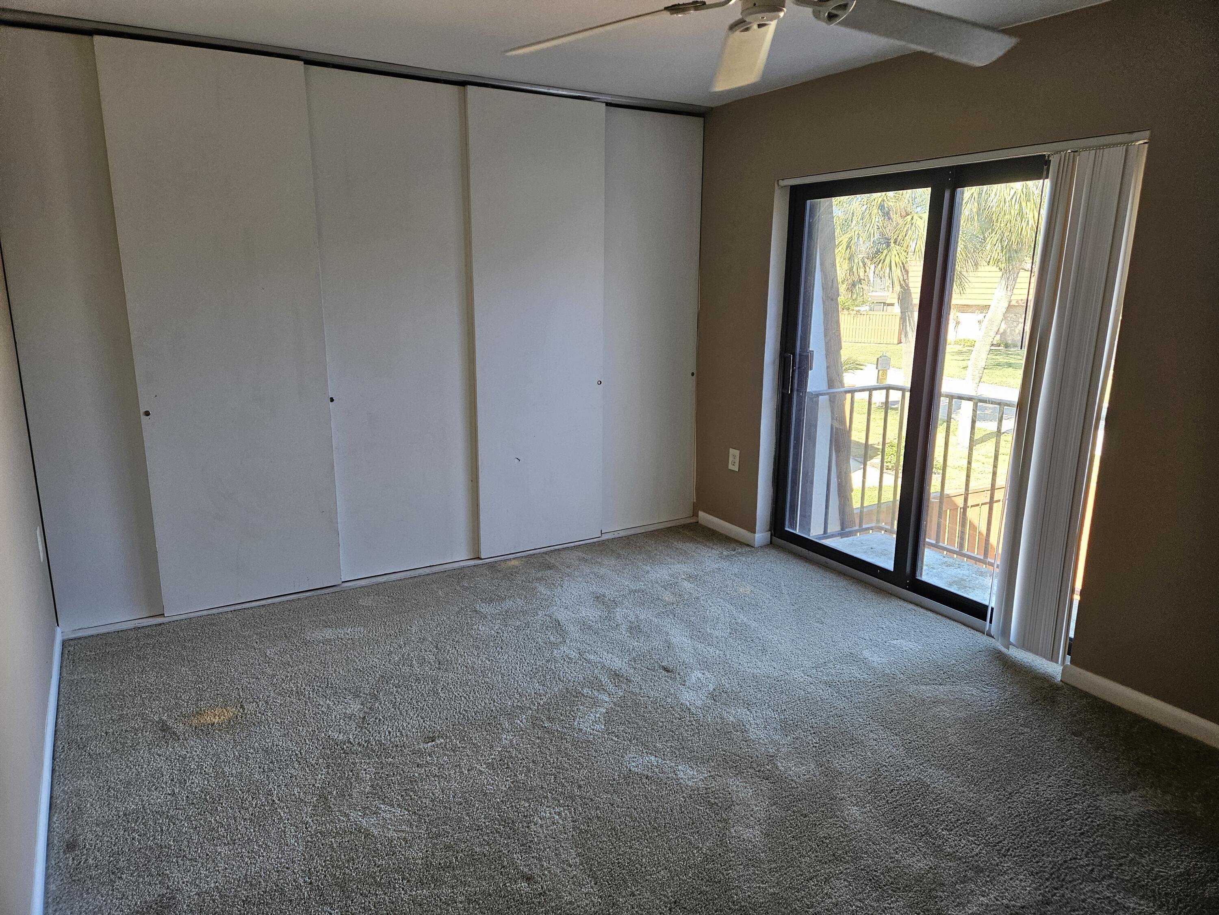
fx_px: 810
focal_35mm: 23
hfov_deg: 73.9
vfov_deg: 58.9
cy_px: 458
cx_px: 610
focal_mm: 5.4
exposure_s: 1/207
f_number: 1.8
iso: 250
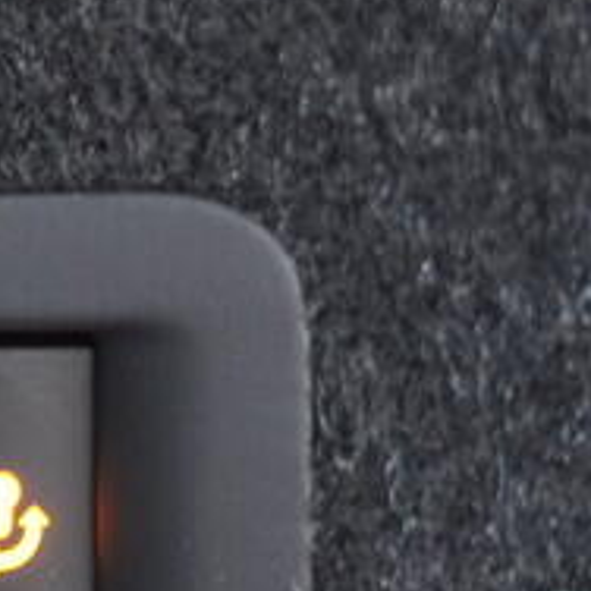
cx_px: -207
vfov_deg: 10.4
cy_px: 448
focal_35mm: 167
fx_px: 3226
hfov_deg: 10.2
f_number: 2.8
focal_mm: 24
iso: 1250
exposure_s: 1/40
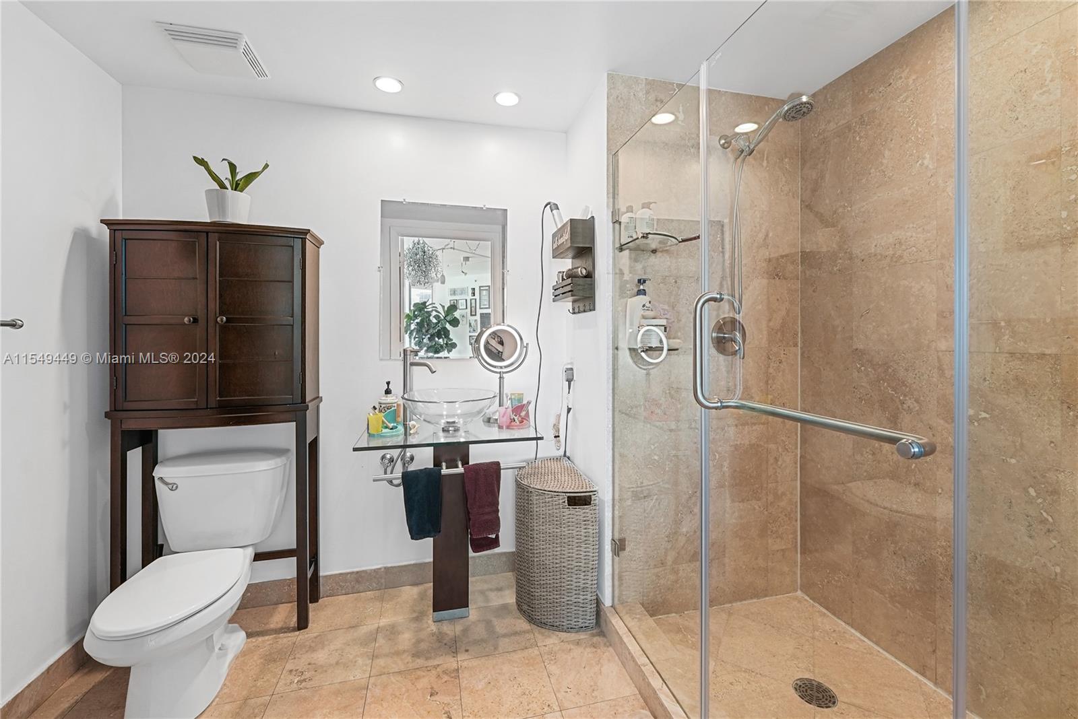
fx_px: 419
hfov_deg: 104.2
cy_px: 360
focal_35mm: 14
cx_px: 539
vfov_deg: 81.3
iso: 400
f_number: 8
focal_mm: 14
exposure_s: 1/3
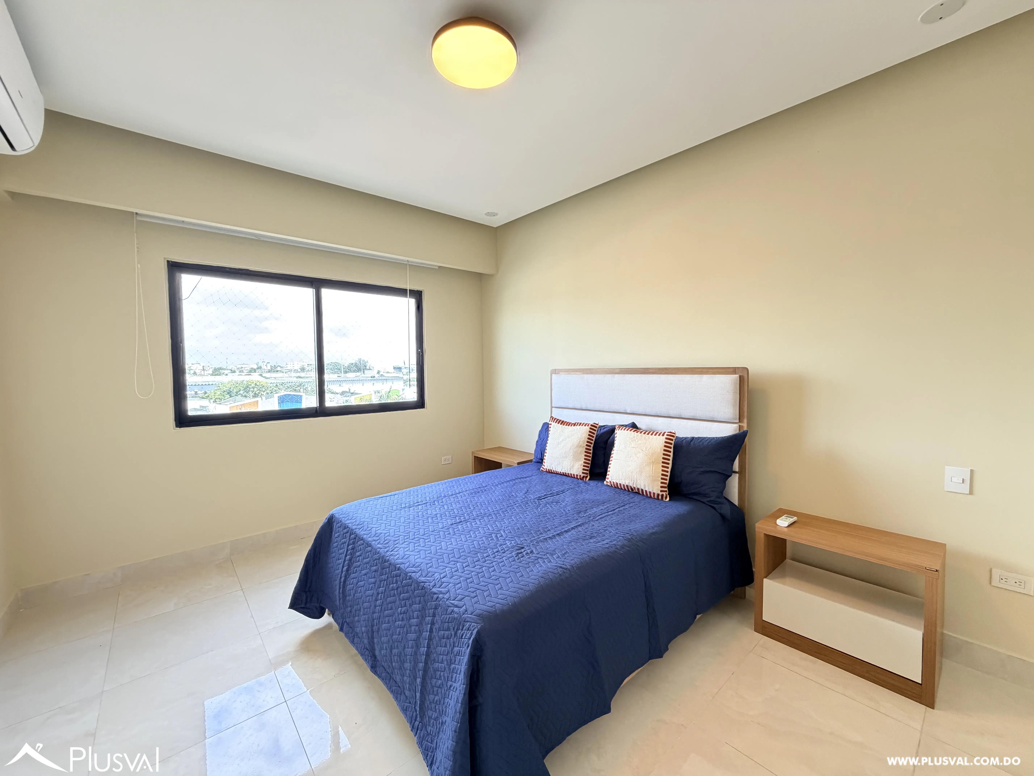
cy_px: 388
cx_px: 517
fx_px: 418
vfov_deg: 85.7
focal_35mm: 14
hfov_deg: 102.1
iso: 320
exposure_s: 1/106
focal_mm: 2.22
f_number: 2.2
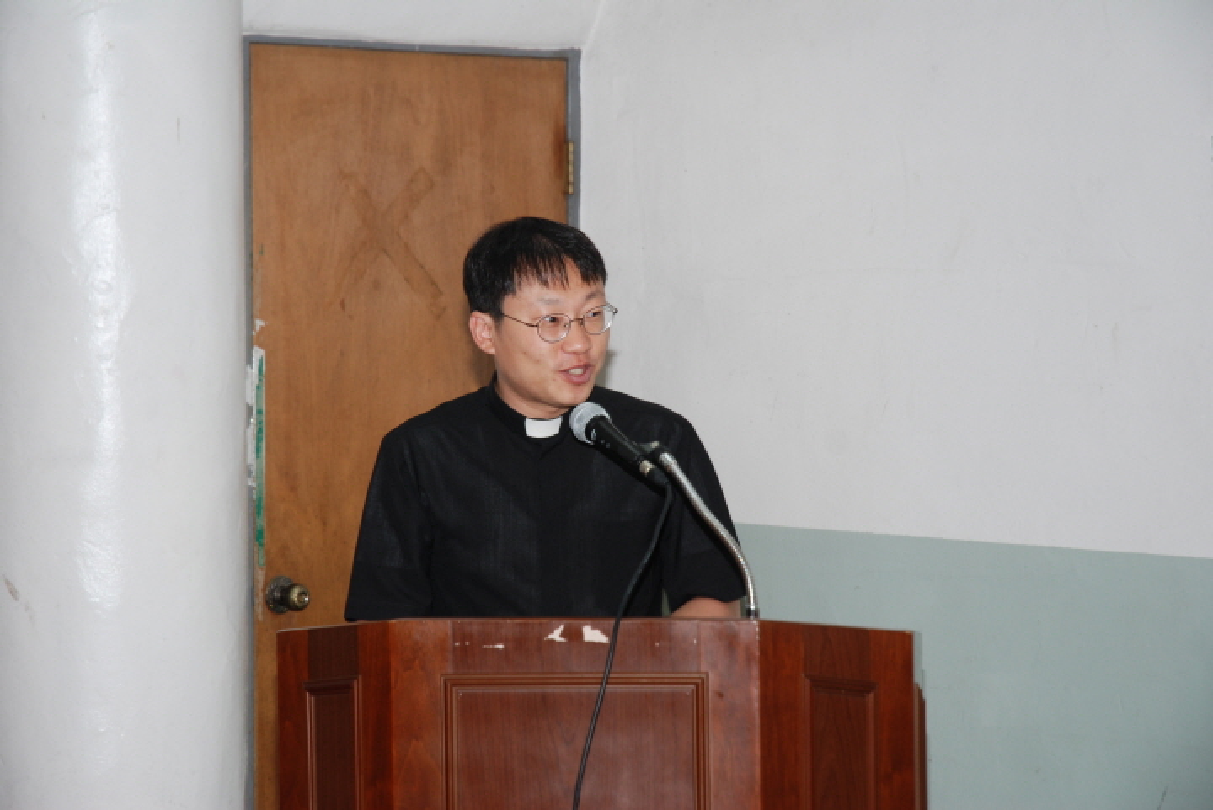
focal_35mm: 105
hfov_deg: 19.4
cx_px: 606
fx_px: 3540
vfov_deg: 13.1
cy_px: 405
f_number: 5.6
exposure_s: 1/60
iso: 200
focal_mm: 70
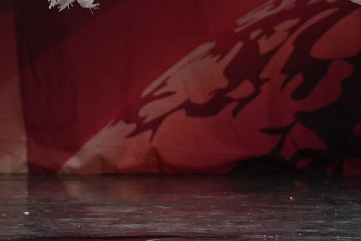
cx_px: 70
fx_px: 5565
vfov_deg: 2.5
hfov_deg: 3.7
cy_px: -63
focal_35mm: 555
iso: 1600
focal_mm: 123
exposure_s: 1/400
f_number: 2.8
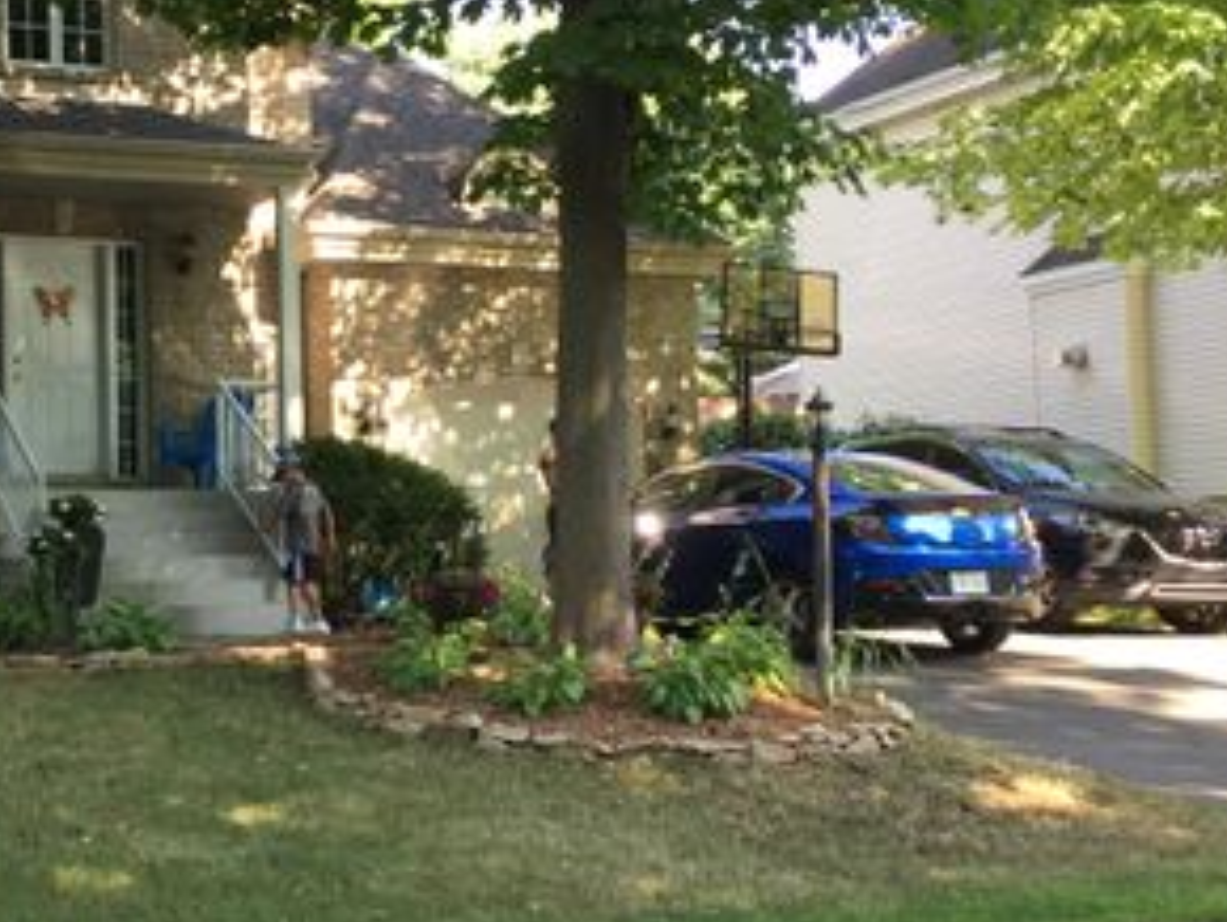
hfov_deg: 31.4
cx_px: 262
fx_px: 2129
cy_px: 469
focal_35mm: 60
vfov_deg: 24.5
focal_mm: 4.15
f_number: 2.2
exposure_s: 1/120
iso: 40
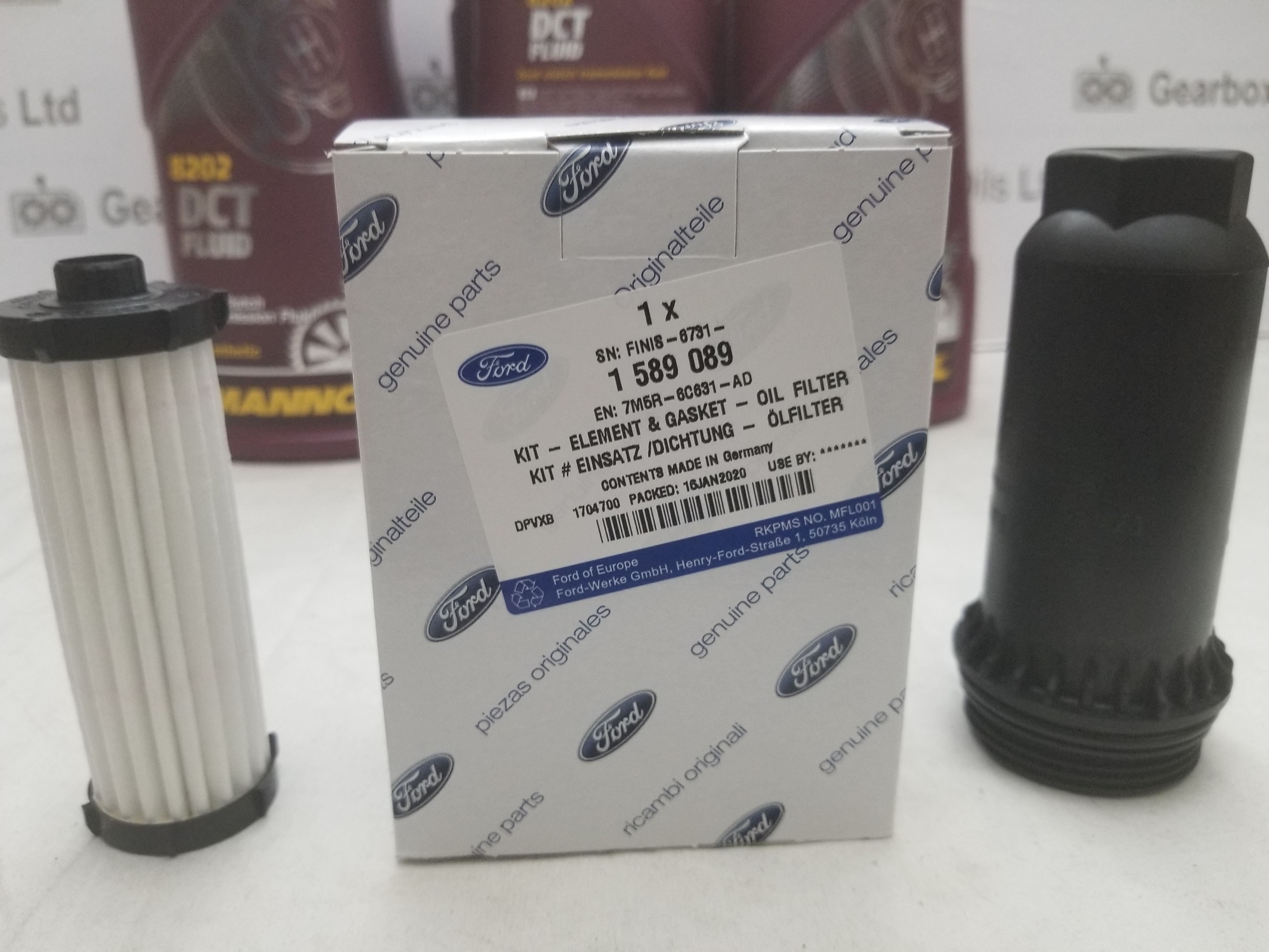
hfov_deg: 67.3
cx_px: 634
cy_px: 476
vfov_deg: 53.1
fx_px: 953
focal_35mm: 26
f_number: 1.7
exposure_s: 1/33
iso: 200
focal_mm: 4.25
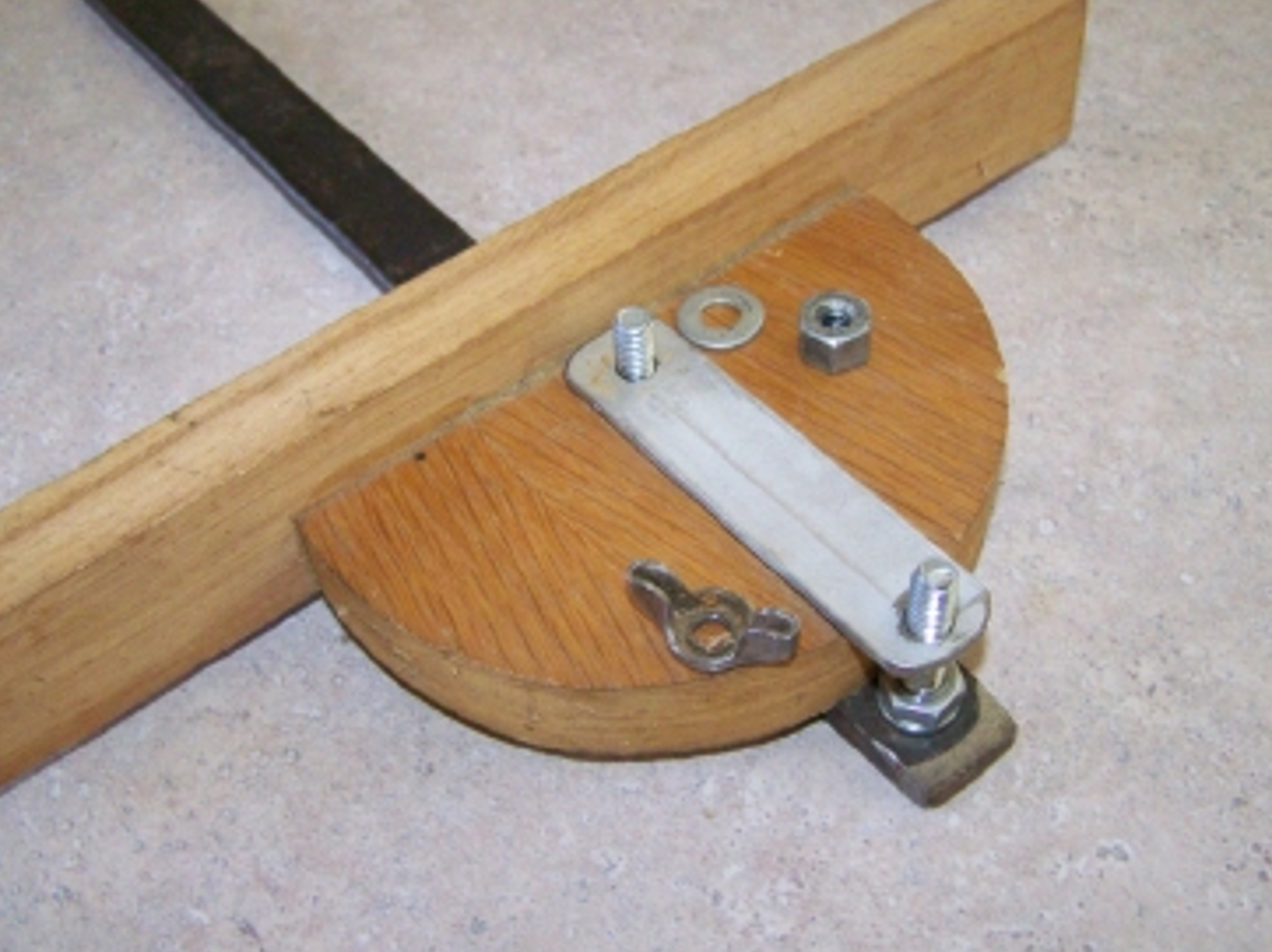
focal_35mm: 42
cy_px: 481
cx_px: 636
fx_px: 1542
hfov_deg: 44.8
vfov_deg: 34.3
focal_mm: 6.3
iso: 400
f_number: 2.8
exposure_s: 1/40
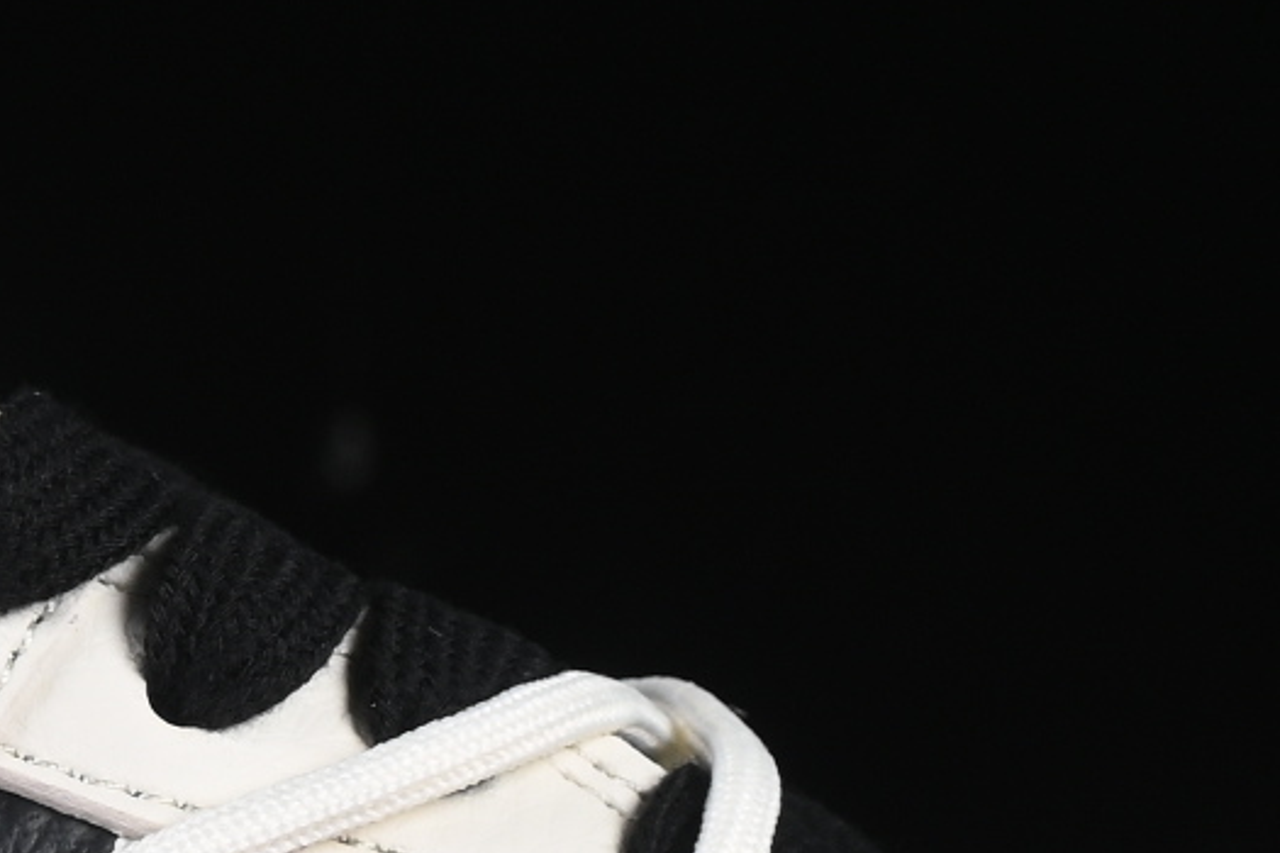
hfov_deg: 5.2
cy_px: 746
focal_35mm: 398
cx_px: 149
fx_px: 14150
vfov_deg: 3.5
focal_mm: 50
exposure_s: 1/80
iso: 160
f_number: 8
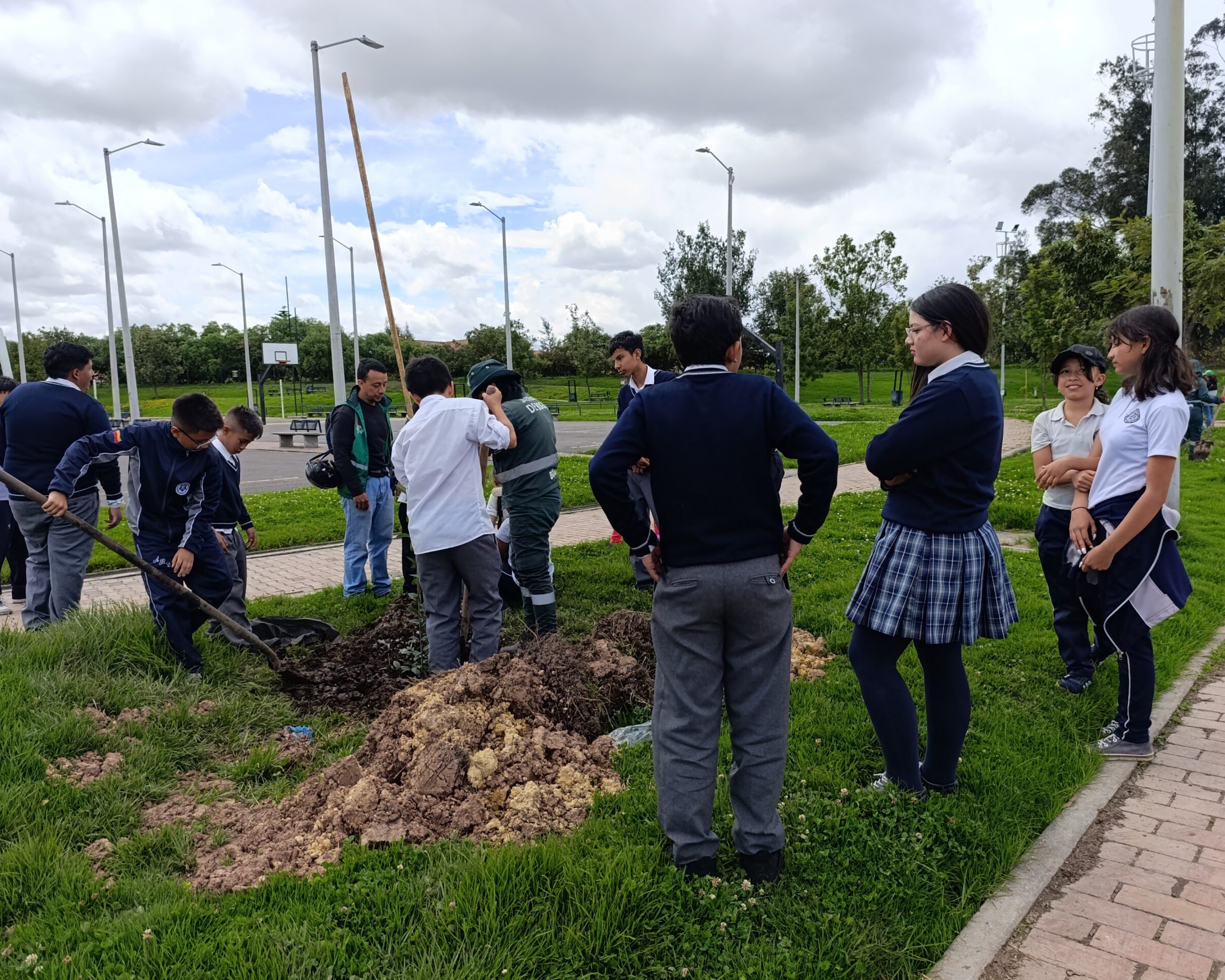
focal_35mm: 24
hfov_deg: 70.3
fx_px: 870
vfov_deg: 58.8
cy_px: 489
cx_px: 635
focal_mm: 6.14
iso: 50
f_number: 1.6
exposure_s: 1/389
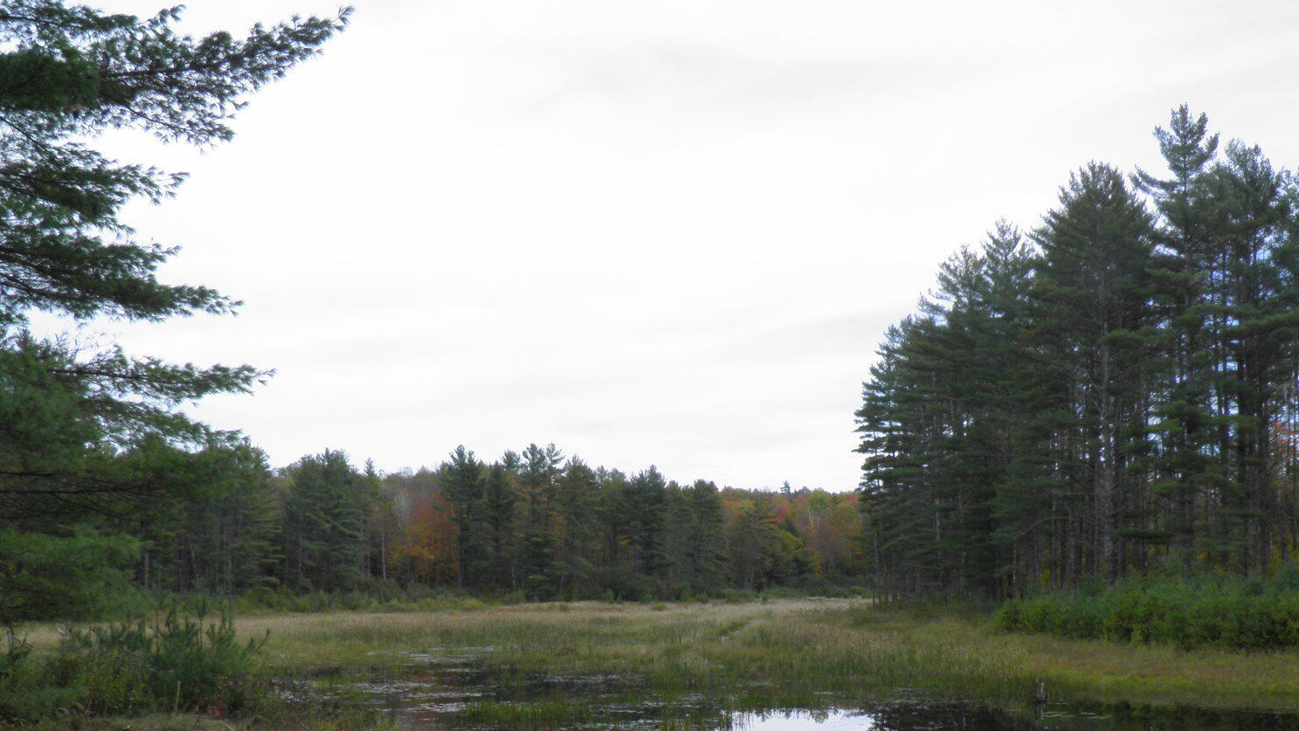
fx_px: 1447
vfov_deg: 27.4
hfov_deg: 48.3
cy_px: 654
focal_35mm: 42
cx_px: 658
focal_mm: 4.9
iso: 50
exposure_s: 1/200
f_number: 5.7
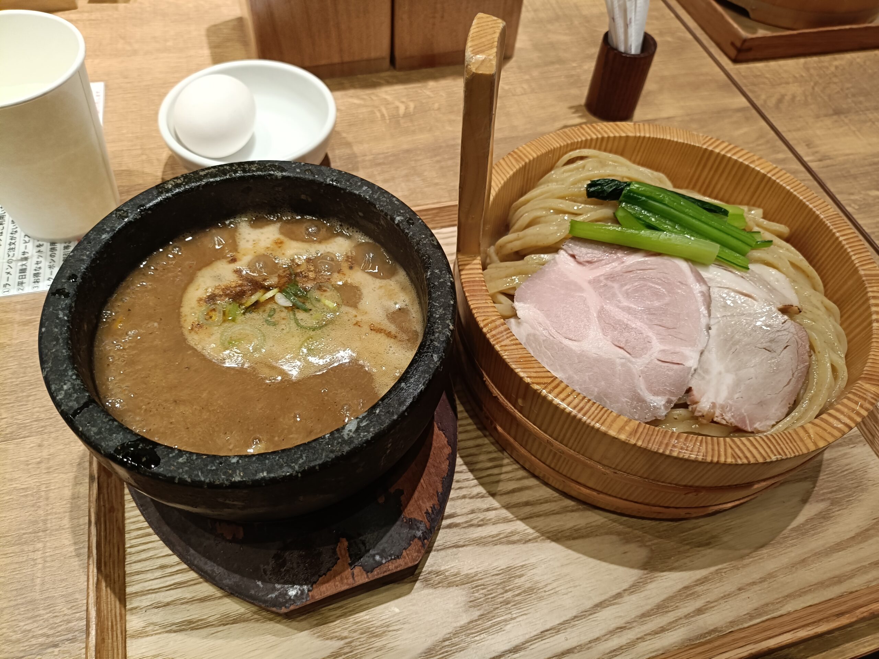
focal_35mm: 25
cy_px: 330
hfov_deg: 69.4
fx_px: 635
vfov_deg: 54.9
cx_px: 440
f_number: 1.7
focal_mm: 4.7
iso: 400
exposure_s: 1/50
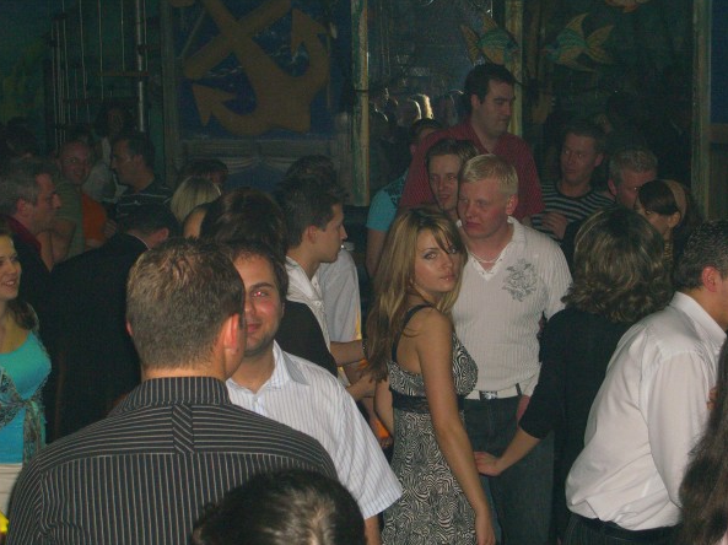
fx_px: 1702
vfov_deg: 18.2
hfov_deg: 24.1
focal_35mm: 81
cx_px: 365
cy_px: 274
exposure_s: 1/60
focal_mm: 16.6
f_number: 4.4
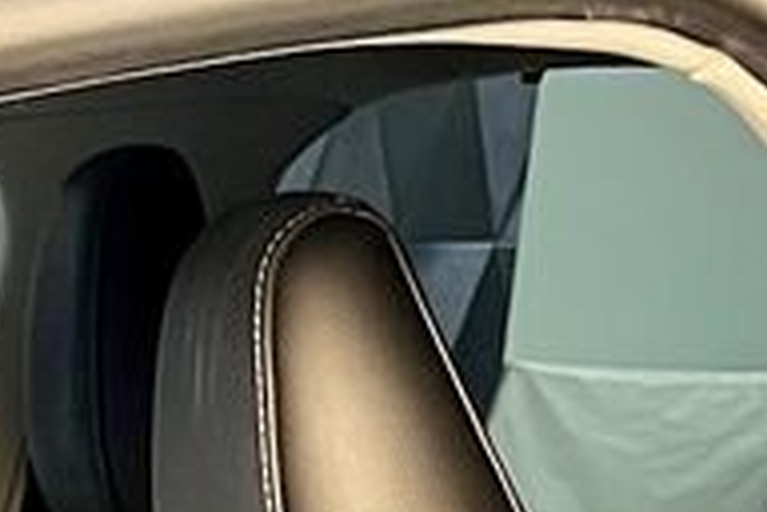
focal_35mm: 169
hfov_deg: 11.0
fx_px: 3600
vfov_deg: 7.1
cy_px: 1660
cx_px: -795
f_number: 1.5
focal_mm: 5.7
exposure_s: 1/49
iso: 500
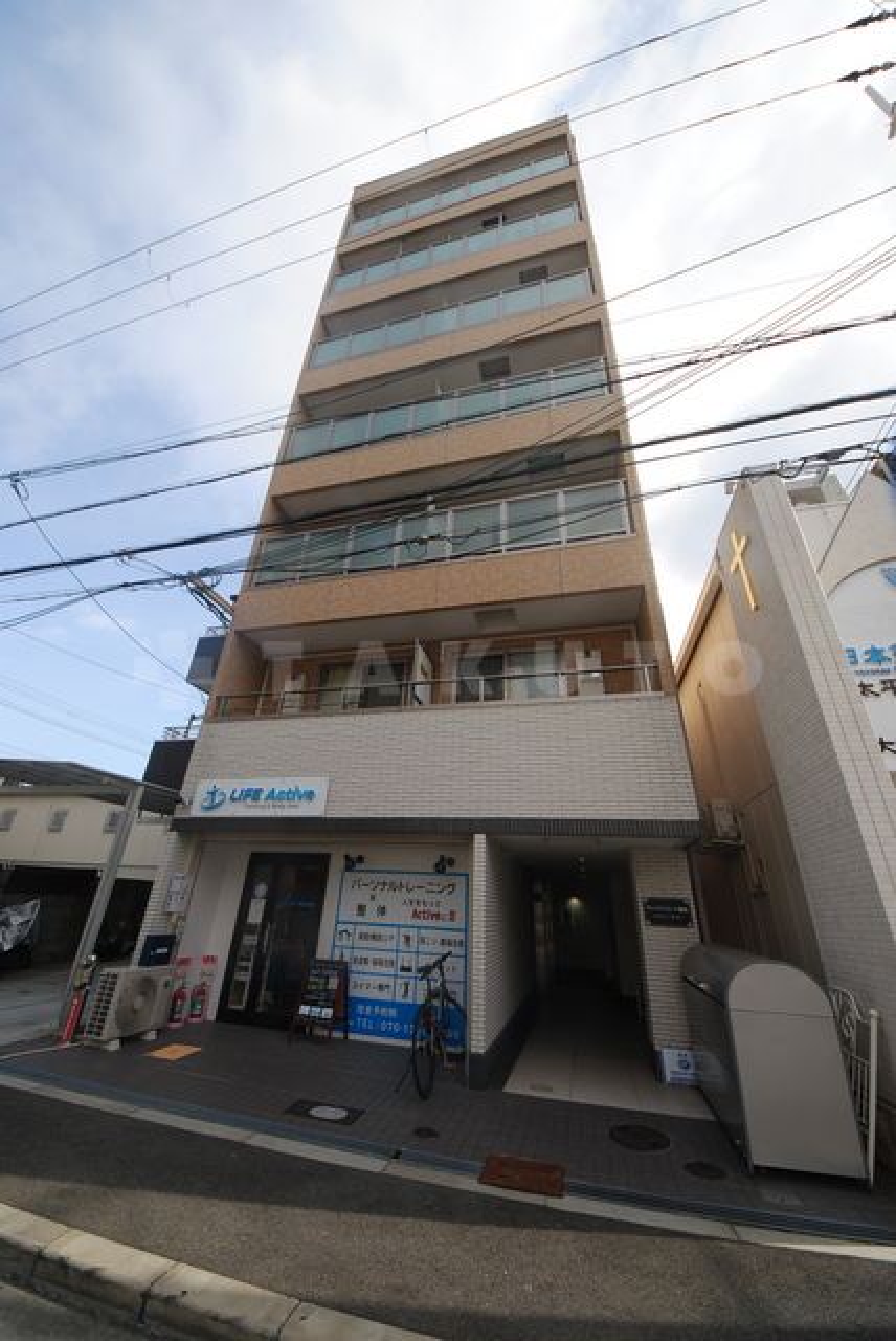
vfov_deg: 112.6
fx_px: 447
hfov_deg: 90.1
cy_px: 670
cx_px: 448
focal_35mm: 12
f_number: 10
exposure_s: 1/200
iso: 200
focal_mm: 8
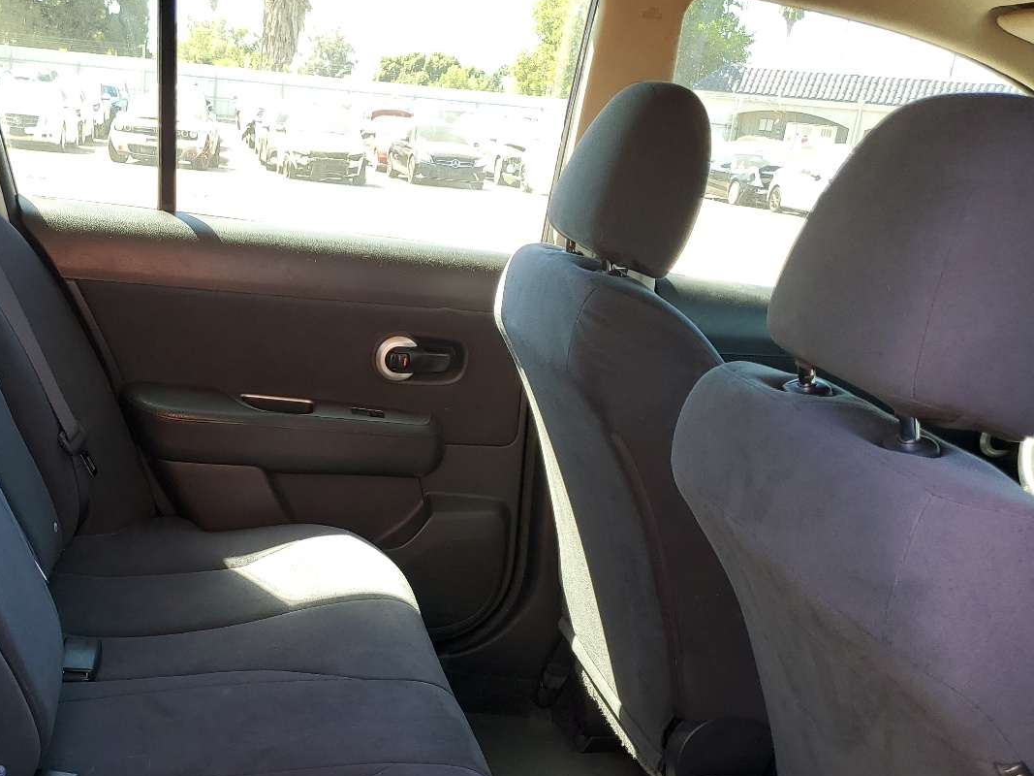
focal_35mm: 39
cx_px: 352
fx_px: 1165
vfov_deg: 36.1
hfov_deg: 47.2
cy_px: 572
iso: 50
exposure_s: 1/208
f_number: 1.5
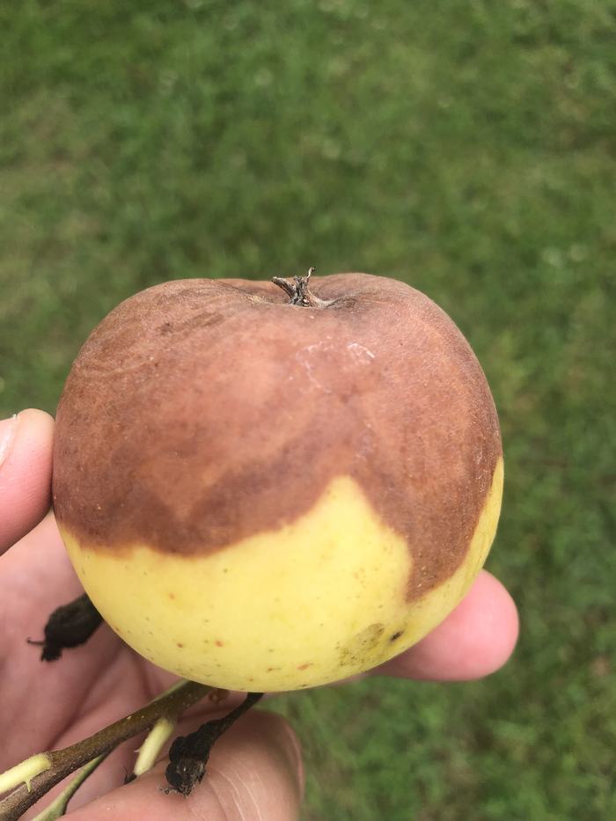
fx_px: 664
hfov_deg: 49.8
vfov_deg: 63.4
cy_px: 410
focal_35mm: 28
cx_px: 308
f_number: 1.8
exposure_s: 1/546
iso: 20
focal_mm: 3.99
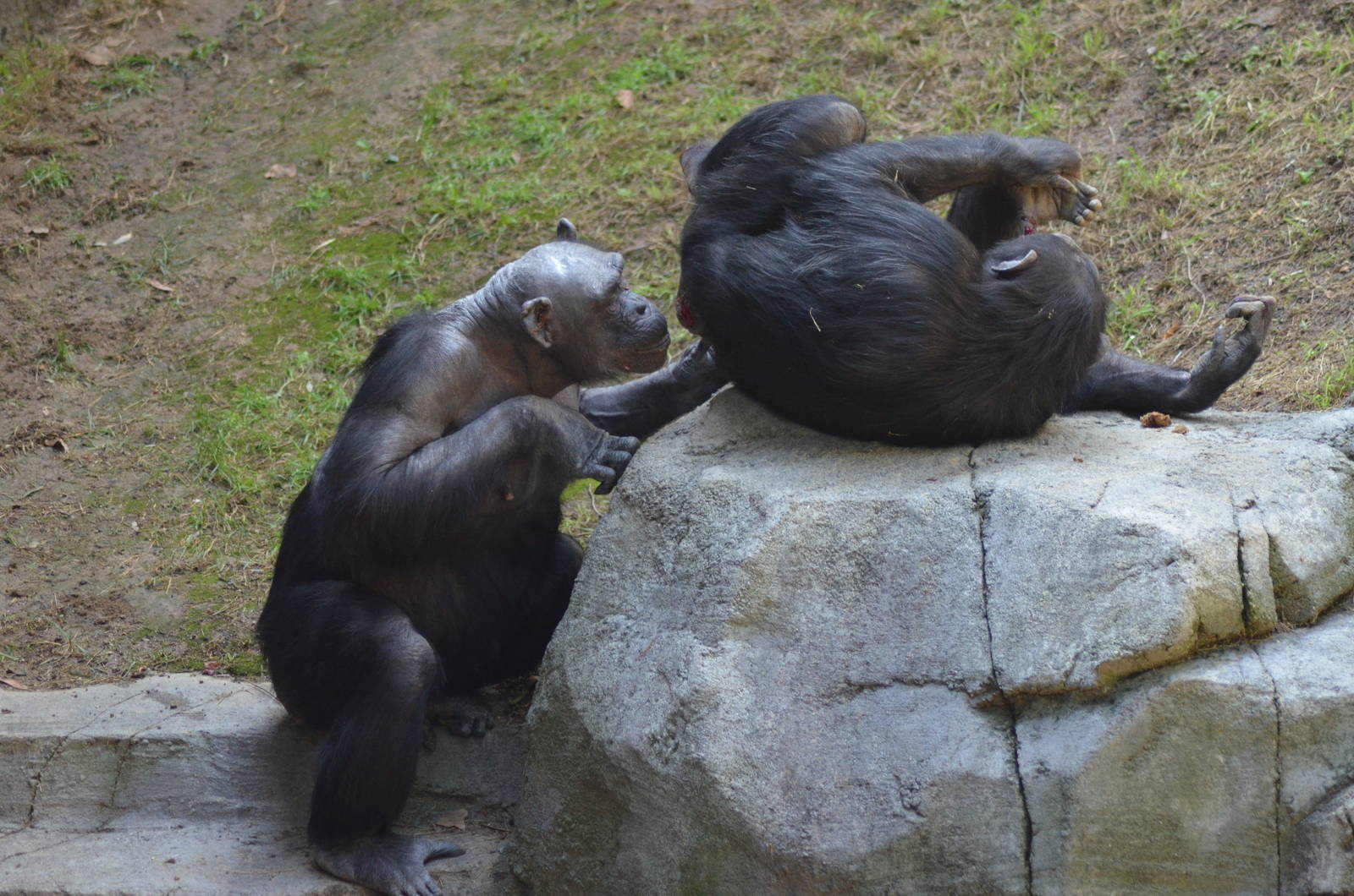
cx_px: 677
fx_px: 8727
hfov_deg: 8.9
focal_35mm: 232
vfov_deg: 5.9
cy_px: 448
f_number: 4.5
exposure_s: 1/400
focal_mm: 155
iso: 1600
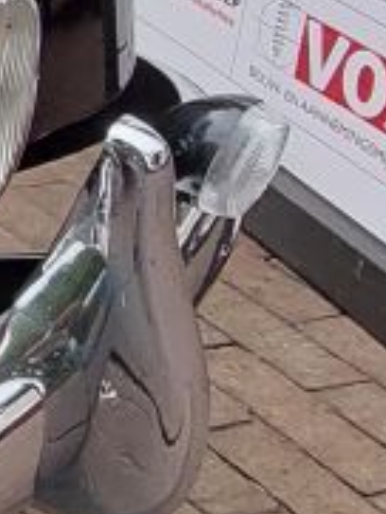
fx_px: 1455
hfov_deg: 10.6
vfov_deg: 19.0
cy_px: -95
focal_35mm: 98
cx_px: -761
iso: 50
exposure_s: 1/349
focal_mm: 1.74
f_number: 2.2
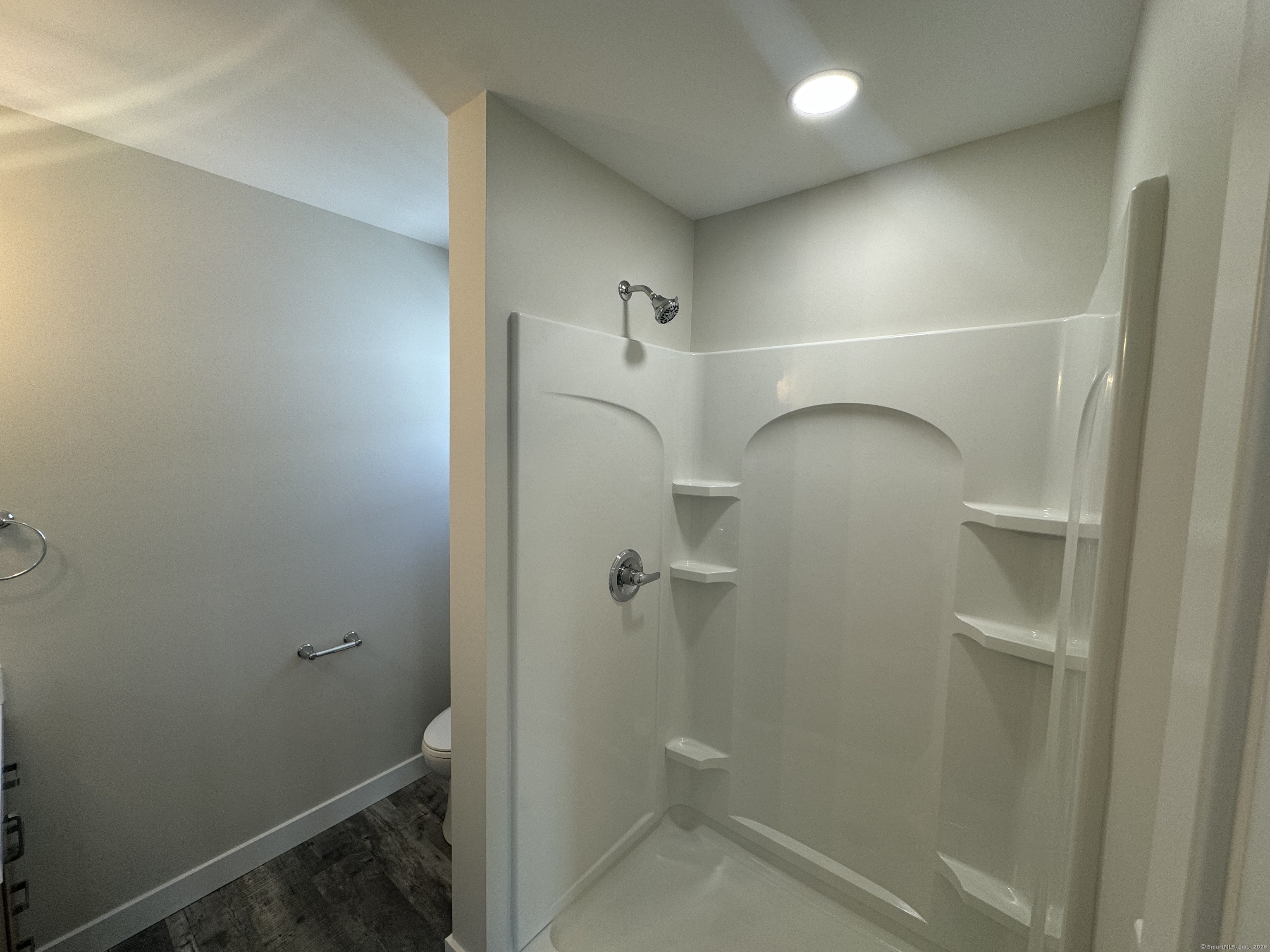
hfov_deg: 102.1
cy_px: 476
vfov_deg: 85.7
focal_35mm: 14
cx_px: 635
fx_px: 514
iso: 80
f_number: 2.2
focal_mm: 2.22
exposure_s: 1/120
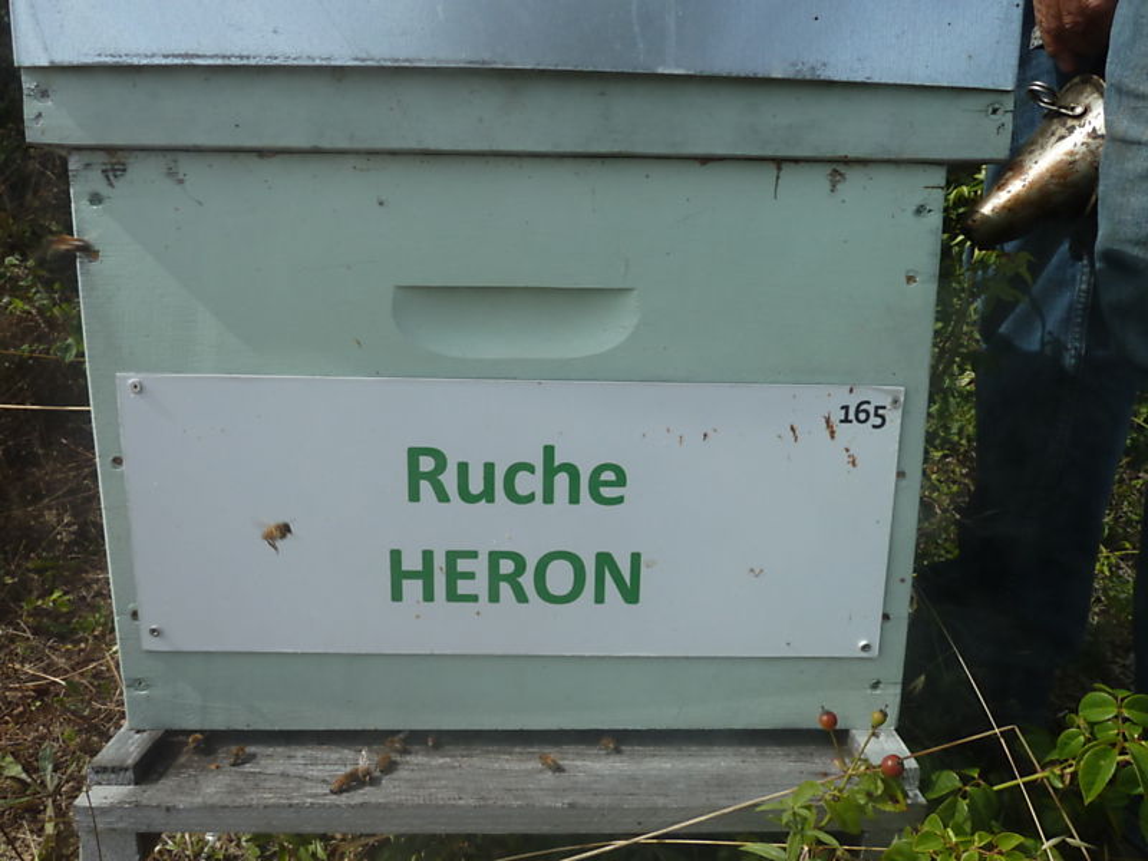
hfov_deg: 69.4
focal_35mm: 25
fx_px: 829
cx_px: 574
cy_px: 430
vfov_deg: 54.9
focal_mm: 4.1
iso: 80
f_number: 5
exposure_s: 1/400
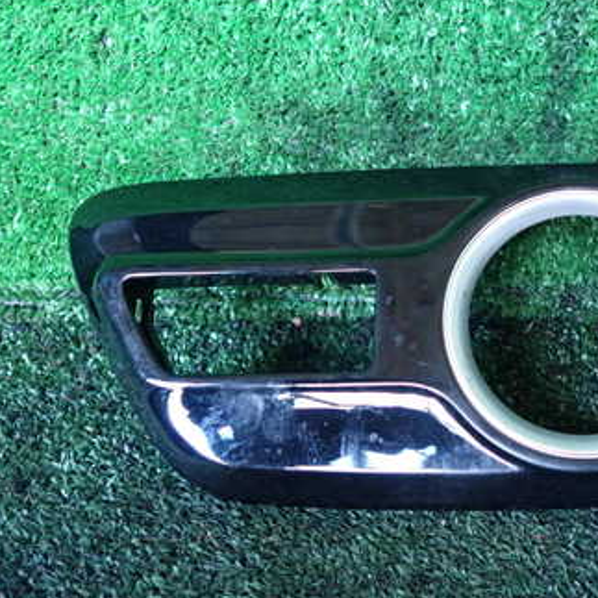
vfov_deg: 40.8
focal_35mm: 41
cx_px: 509
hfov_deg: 38.8
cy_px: 259
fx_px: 801
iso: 640
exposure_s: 1/30
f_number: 2
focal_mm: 4.5
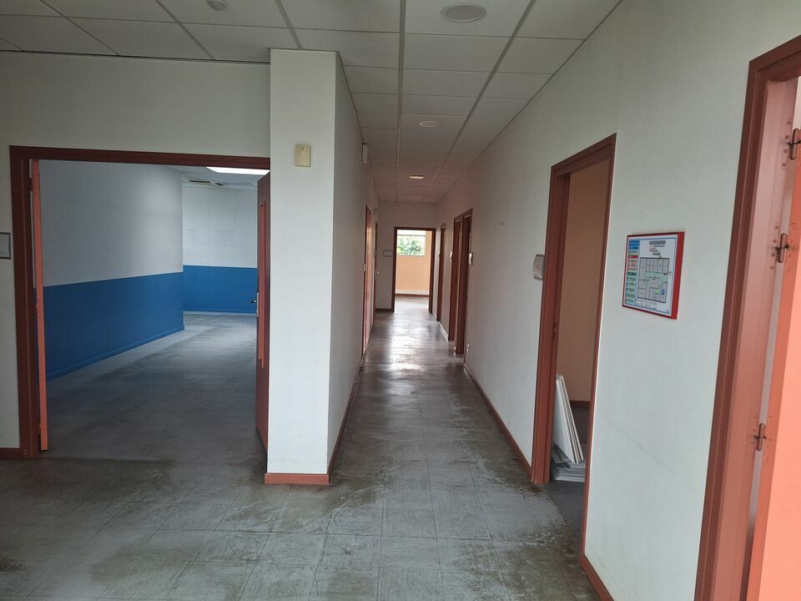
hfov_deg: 73.9
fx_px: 532
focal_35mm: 23
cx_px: 400
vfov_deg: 58.9
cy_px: 300
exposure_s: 1/33
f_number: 1.8
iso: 250
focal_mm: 5.54
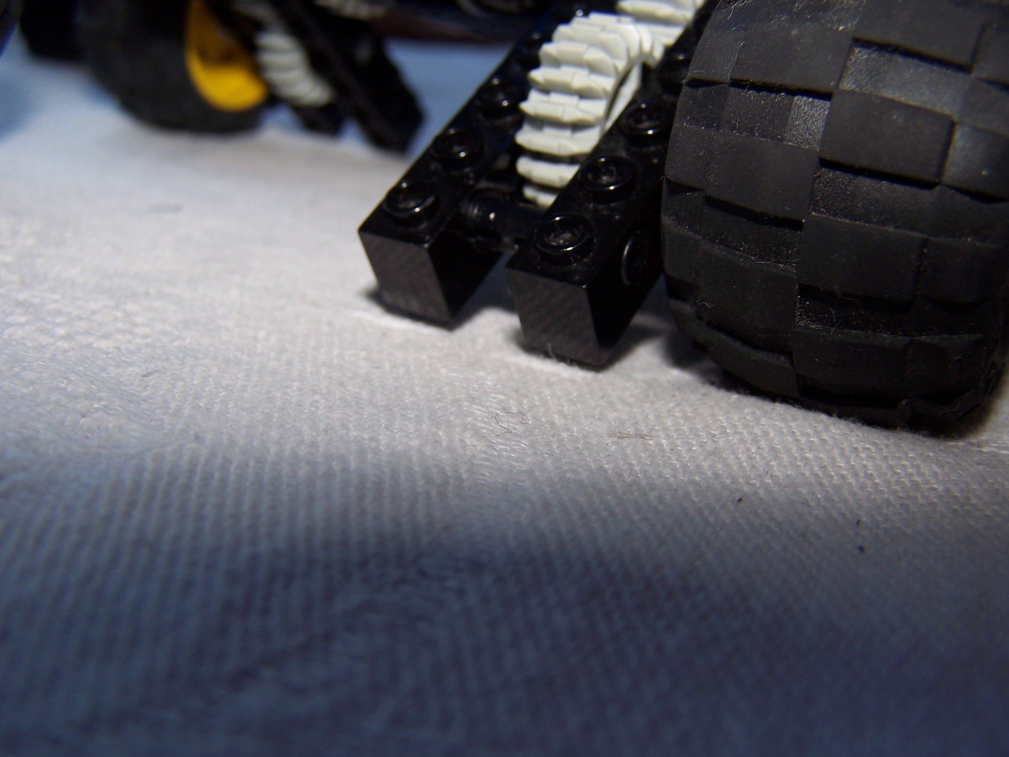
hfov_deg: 49.0
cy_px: 378
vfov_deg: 37.7
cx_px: 504
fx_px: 1108
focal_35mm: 38
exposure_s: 1/60
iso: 80
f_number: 2.8
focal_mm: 6.3
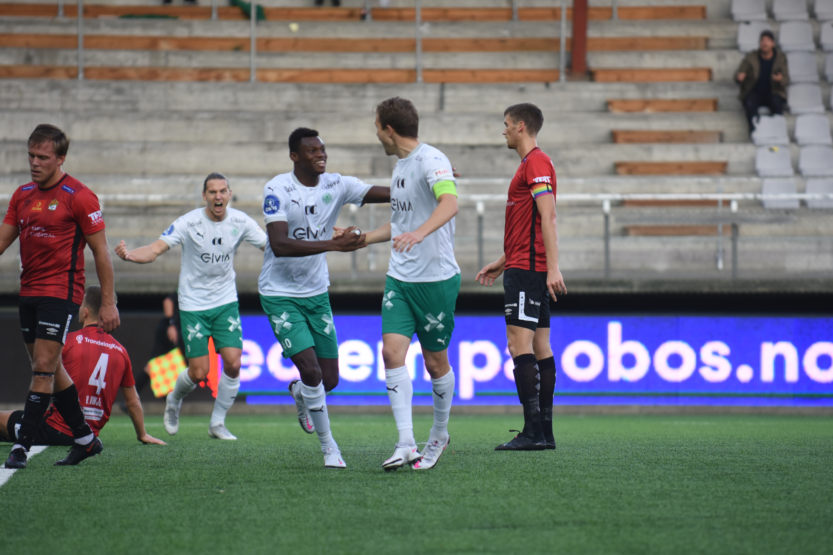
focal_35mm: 300
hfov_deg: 6.9
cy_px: 278
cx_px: 416
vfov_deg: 4.6
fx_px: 6941
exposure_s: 1/640
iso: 400
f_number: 2.8
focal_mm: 200
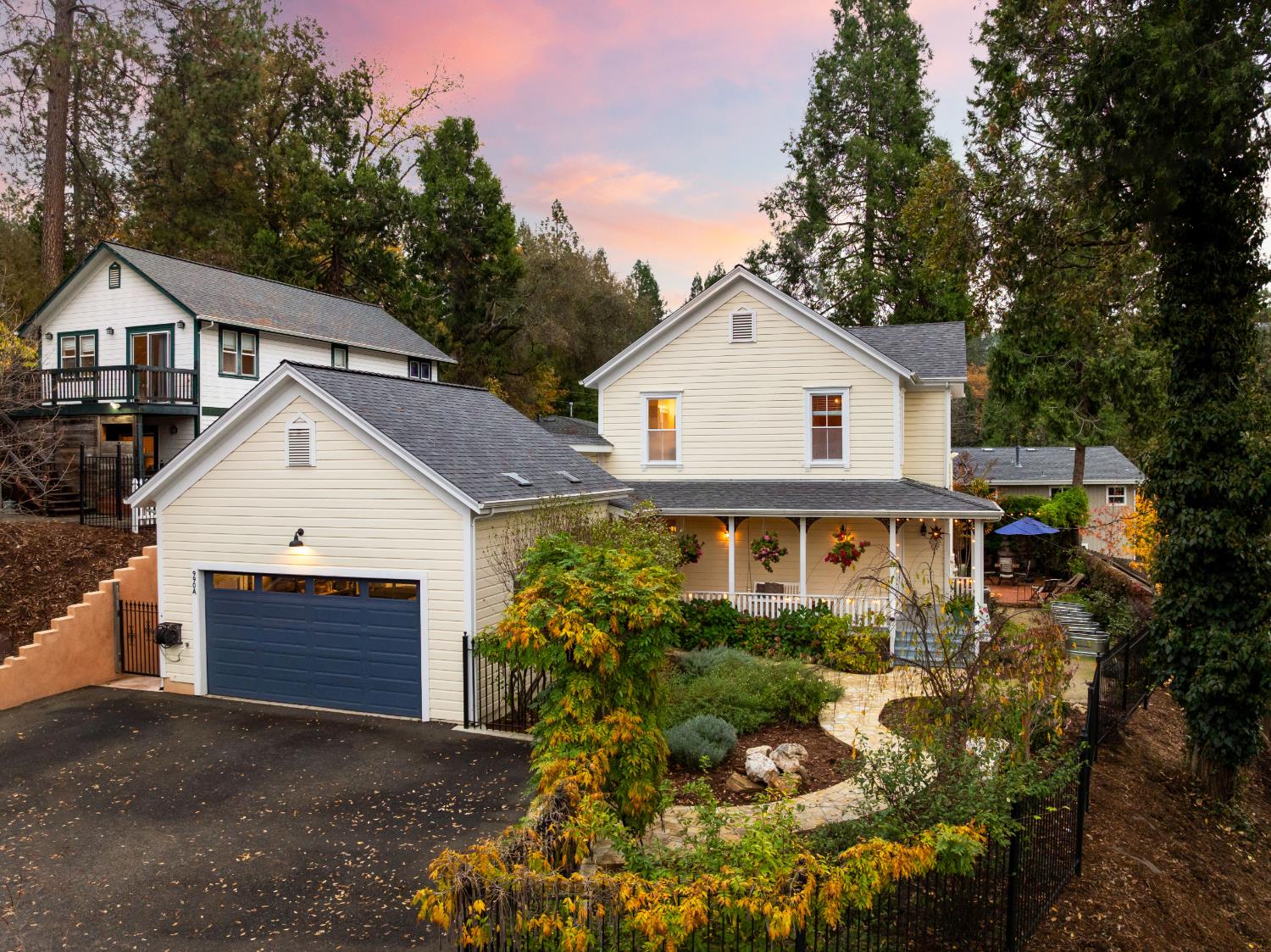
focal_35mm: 24
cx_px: 636
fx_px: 881
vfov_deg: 56.8
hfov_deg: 71.6
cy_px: 476
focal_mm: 12.29
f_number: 4
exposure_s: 1/80
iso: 400
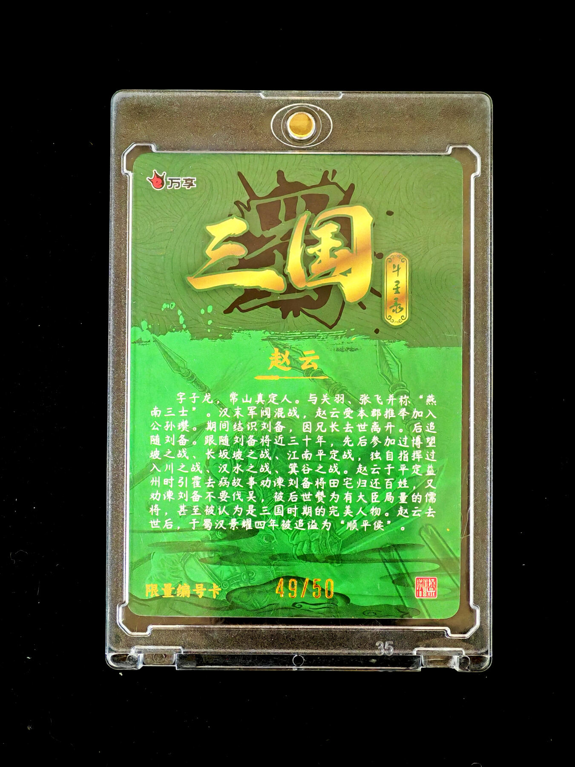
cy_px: 384
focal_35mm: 98
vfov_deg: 20.0
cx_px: 288
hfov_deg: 15.1
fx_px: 2170
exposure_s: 1/33
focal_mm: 8.67
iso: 400
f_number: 2.4
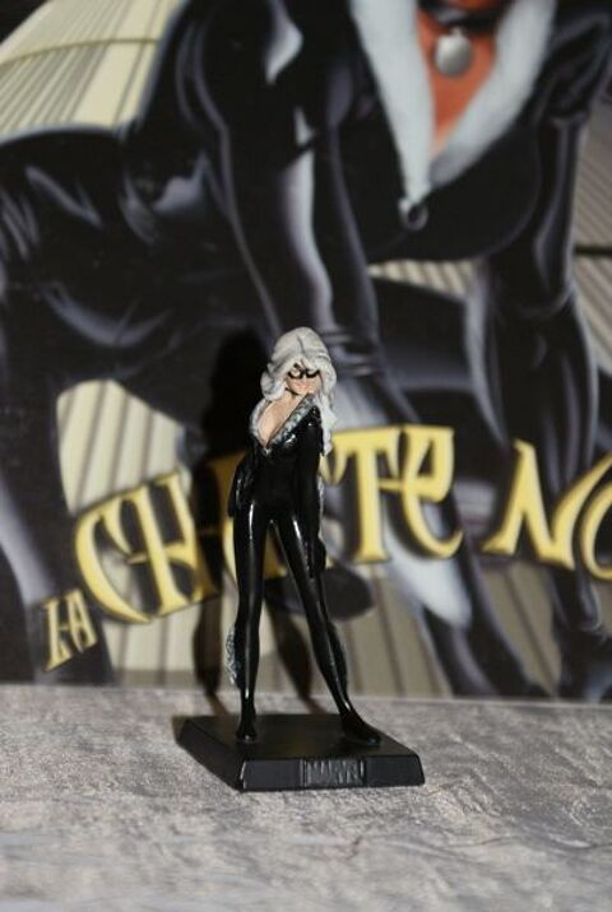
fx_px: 2667
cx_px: 306
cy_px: 456
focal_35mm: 105
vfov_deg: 19.4
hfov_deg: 13.1
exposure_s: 1/125
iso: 400
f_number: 5.6
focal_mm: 70
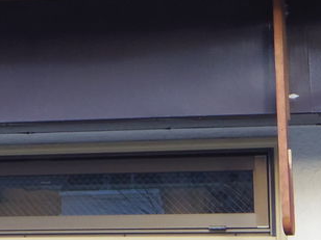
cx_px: -159
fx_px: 1697
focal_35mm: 183
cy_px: 25
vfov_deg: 8.1
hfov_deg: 10.4
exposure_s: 1/160
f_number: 2.5
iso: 250
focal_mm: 8.5
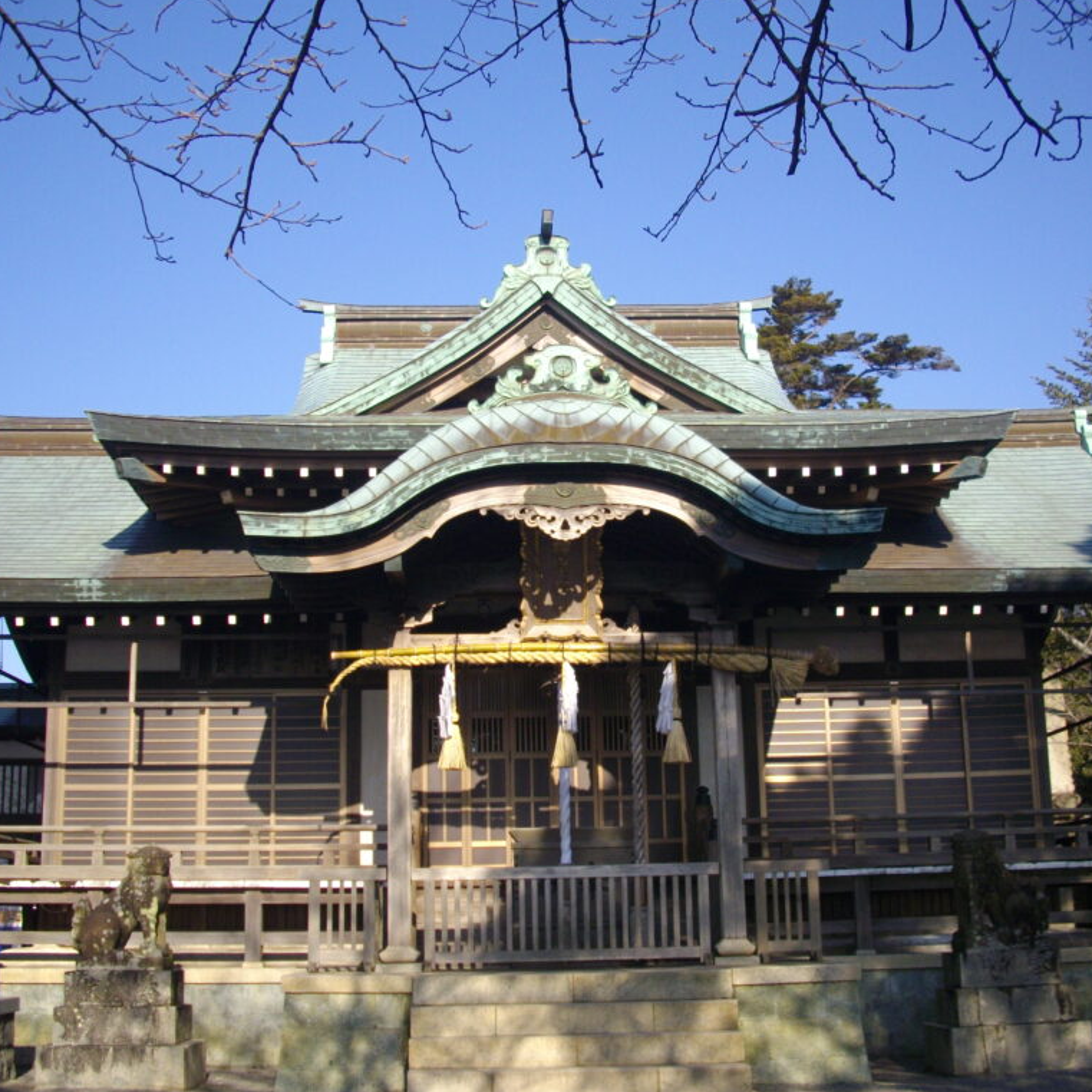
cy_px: 544
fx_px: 1570
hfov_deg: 38.3
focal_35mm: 44
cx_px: 535
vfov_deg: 38.3
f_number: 5.6
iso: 100
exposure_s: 1/250
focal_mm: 6.2
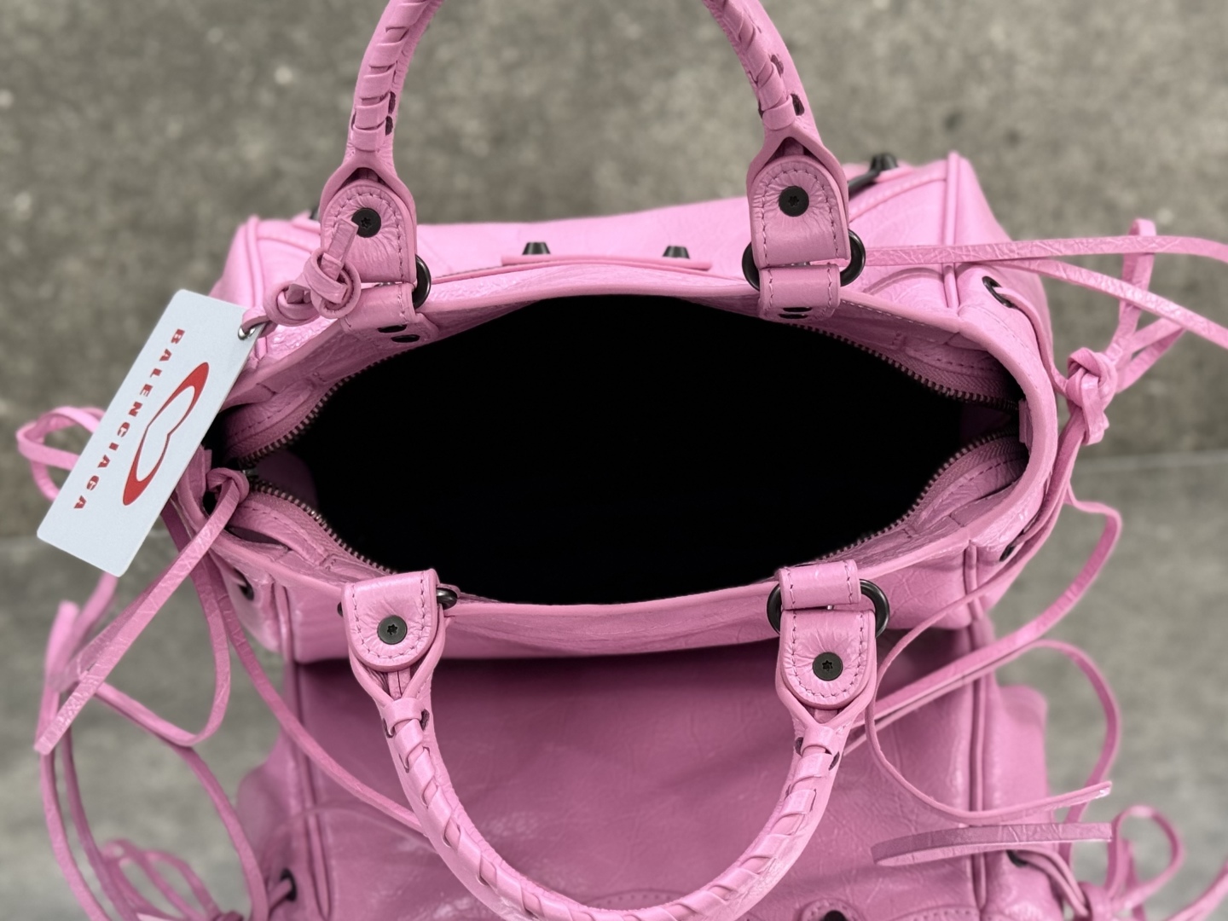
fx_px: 1703
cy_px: 460
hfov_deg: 39.7
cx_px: 614
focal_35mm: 48
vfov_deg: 30.3
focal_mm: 6.76
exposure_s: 1/50
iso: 200
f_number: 1.78
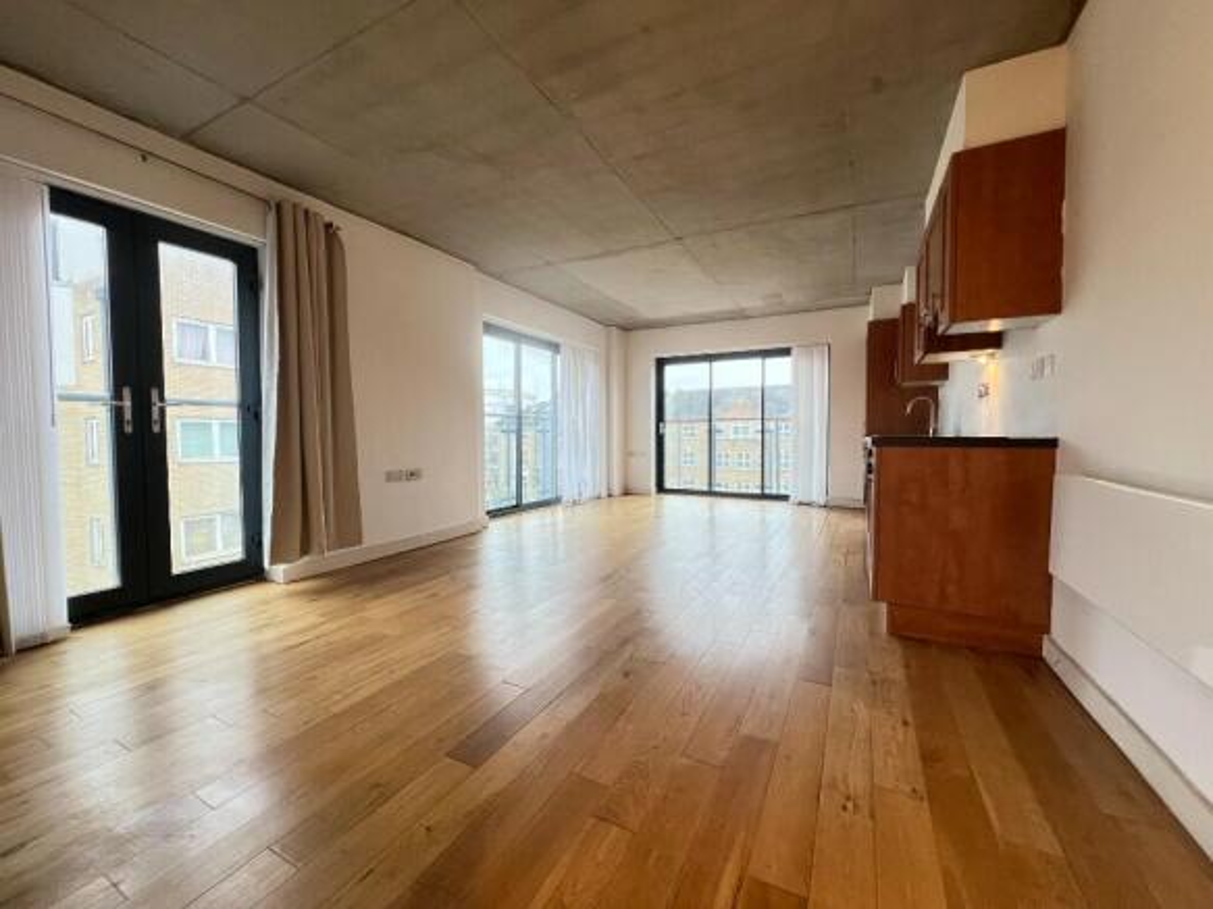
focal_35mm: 13
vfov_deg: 89.9
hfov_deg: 106.2
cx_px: 606
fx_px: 455
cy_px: 454
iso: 200
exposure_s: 1/50
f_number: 1.8
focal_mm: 1.57
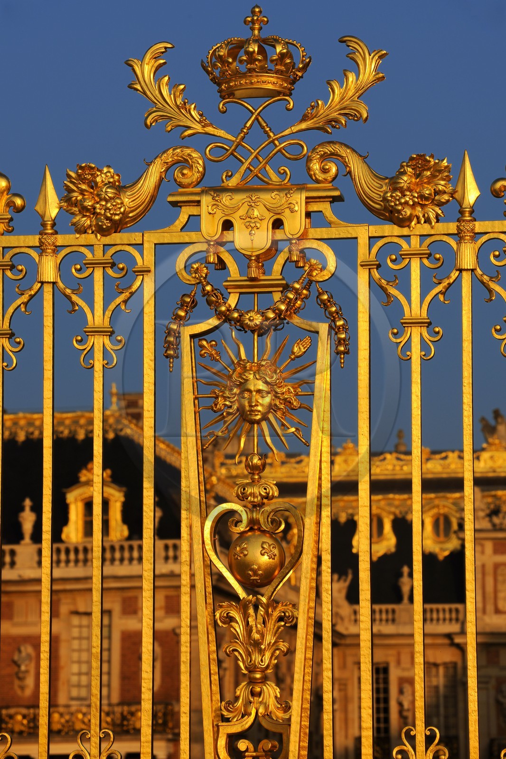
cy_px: 380
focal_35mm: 180
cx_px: 253
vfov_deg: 11.4
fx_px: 3796
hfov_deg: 7.6
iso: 100
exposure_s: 1/160
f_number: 10
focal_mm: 180
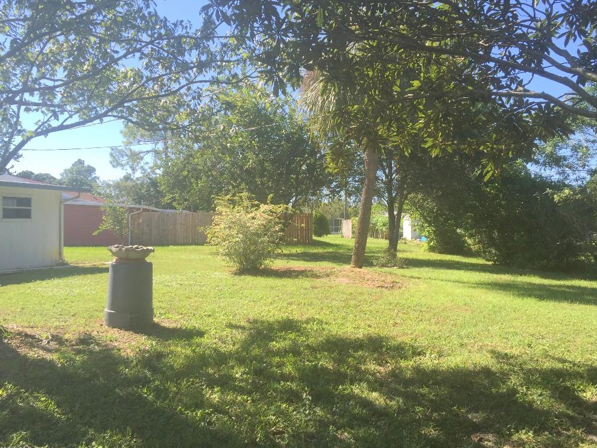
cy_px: 224
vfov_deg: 46.8
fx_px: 517
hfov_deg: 60.0
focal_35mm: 30
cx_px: 303
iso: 32
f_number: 2.2
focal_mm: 4.15
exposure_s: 1/719
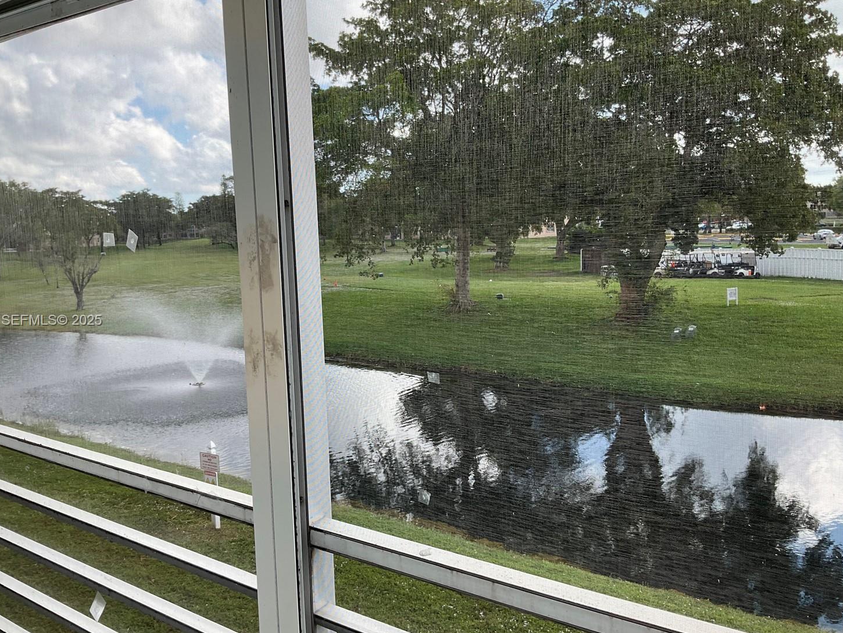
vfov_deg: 44.2
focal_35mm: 32
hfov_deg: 56.7
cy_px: 321
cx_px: 386
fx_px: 779
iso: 16
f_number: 1.8
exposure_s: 1/666
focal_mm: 3
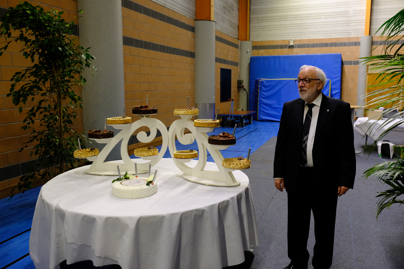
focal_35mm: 29
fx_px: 325
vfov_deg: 45.0
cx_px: 202
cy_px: 134
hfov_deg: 63.7
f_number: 5
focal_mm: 19.5
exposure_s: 1/160
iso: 2000
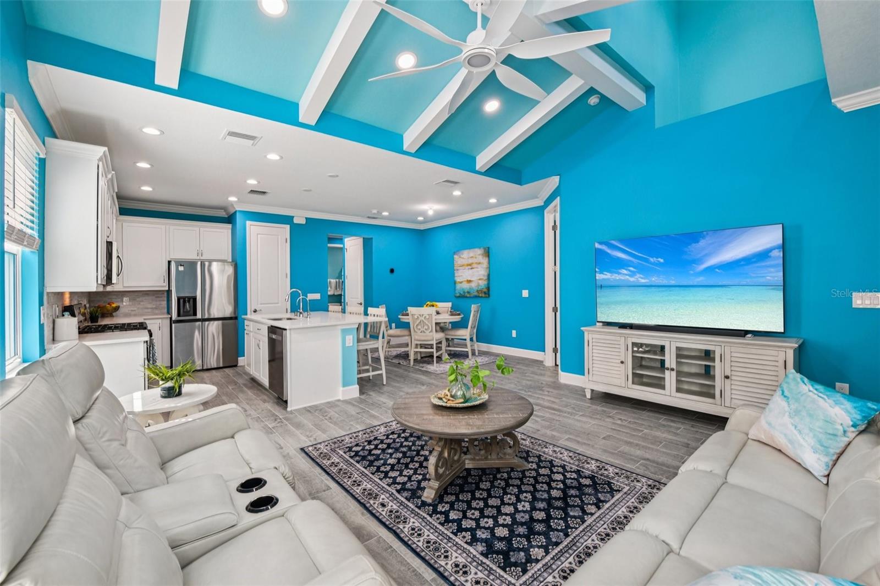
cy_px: 293
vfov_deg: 81.2
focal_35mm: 14
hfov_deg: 104.3
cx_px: 440
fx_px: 342
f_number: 8
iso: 400
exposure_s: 1/30
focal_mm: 14
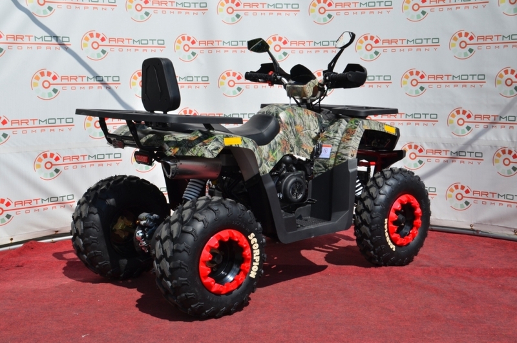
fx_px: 688
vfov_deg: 28.0
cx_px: 258
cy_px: 172
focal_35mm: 48
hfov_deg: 41.2
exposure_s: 1/400
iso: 200
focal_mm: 32
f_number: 11
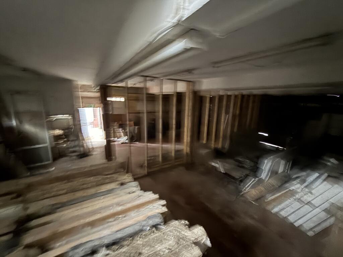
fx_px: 139
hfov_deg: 102.1
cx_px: 172
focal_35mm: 14
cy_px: 128
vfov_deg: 85.7
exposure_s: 1/8
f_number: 2.2
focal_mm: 2.22
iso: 1250
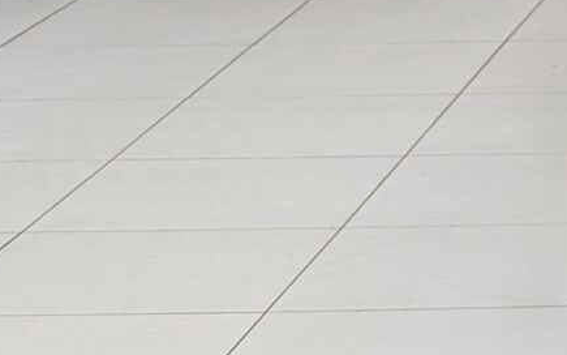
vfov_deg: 5.8
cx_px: 1190
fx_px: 3477
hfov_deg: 8.7
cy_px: -223
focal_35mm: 225
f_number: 1.85
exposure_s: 1/150
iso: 41
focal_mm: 6.81
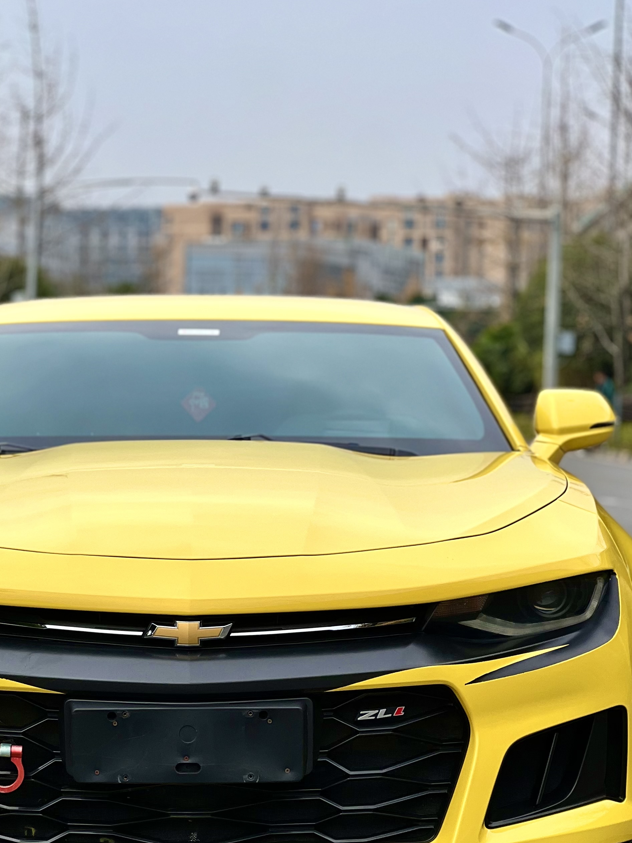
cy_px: 584
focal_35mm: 123
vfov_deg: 16.0
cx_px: 179
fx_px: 2994
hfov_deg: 12.0
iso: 25
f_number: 2.8
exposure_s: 1/159
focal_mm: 9
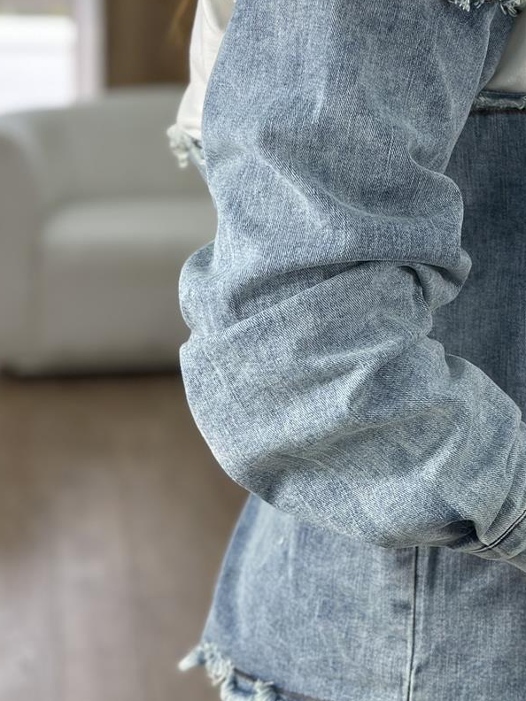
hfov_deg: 15.0
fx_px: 1965
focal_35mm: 97
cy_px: 258
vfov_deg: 20.2
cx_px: 508
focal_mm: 6.86
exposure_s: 1/146
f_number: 1.78
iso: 64
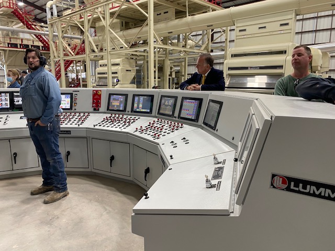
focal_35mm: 26
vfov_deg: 53.1
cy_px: 126
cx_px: 168
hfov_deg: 67.3
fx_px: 252
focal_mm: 4.25
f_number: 1.8
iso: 80
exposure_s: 1/60
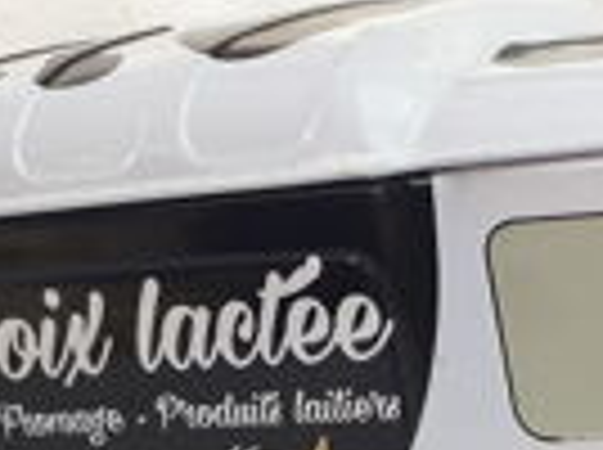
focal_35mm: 97
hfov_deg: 18.9
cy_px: 590
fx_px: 1687
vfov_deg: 14.5
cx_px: 765
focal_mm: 3.6
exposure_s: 1/120
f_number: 1.9
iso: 80
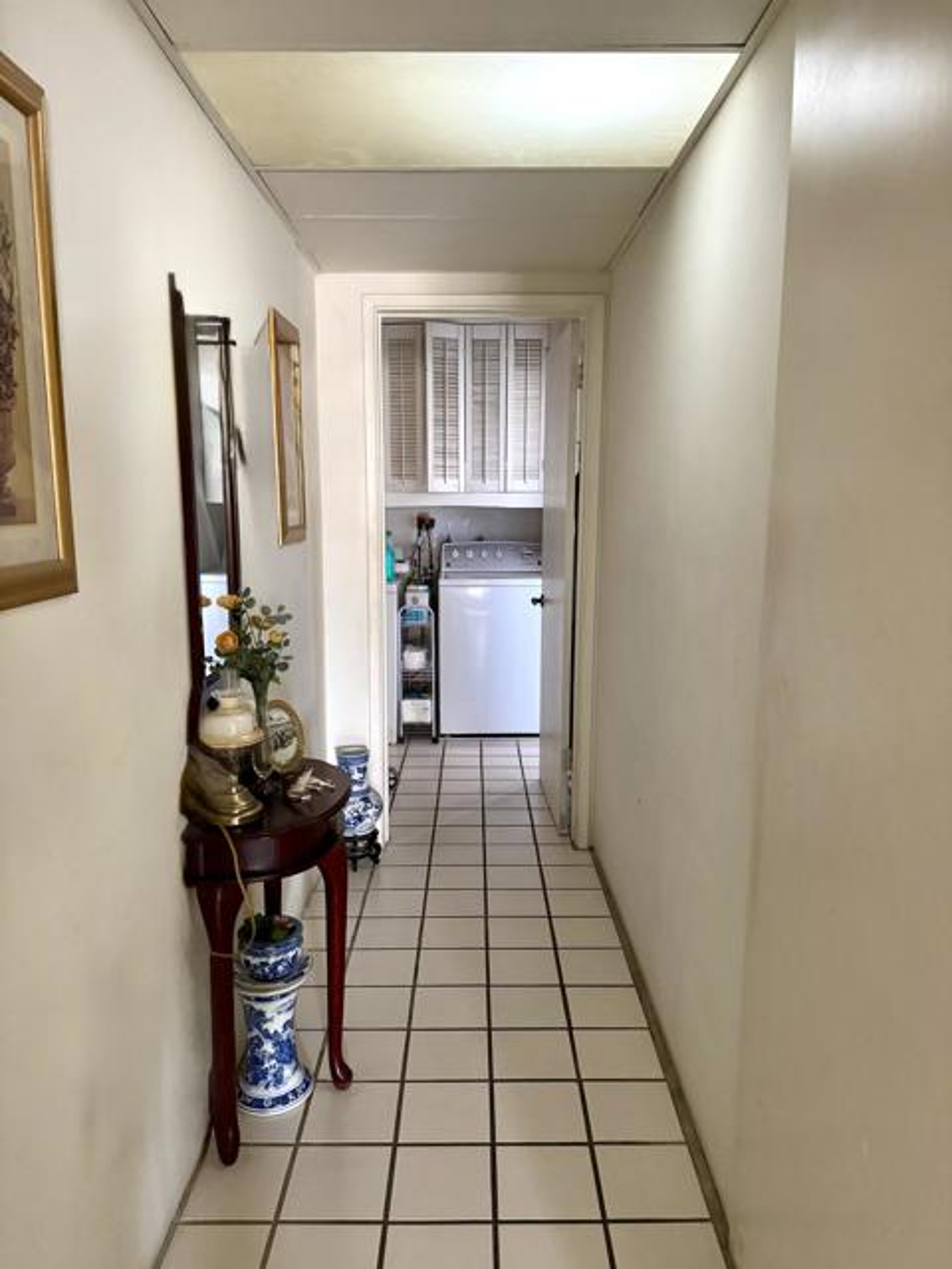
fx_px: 880
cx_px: 476
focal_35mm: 24
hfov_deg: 56.8
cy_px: 634
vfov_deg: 71.6
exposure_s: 1/30
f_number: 1.78
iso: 800
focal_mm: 6.76
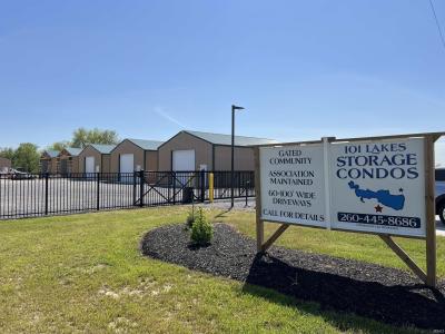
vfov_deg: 53.1
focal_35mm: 26
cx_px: 222
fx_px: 334
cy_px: 167
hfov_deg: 67.3
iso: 50
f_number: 1.5
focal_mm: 5.7
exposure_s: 1/6993
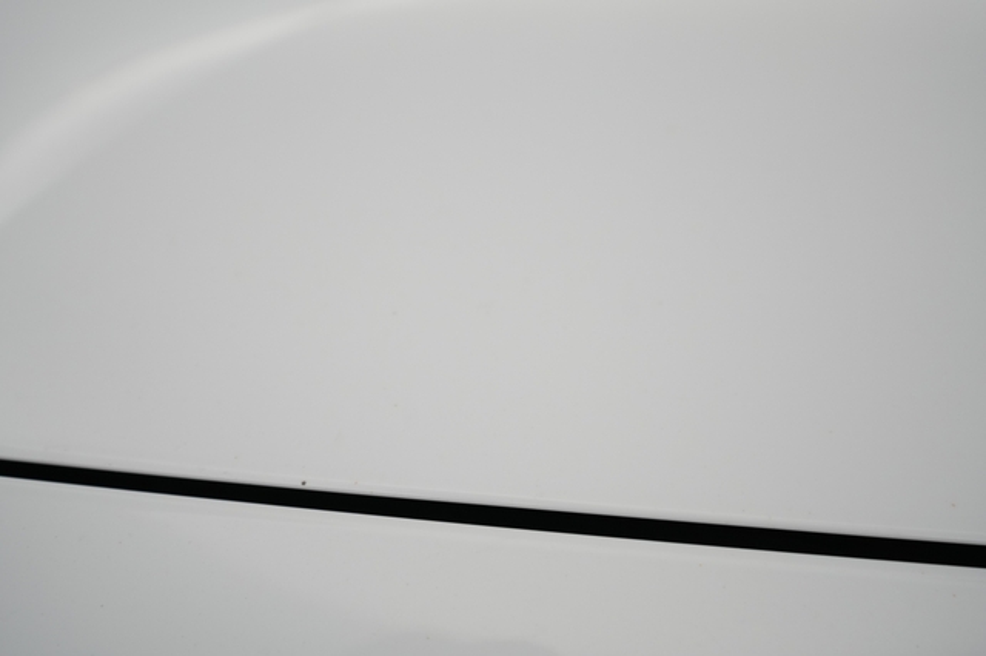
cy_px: 328
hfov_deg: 65.5
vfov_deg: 46.4
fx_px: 766
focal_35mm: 28
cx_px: 493
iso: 1250
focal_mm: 28
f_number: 4.5
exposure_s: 1/100
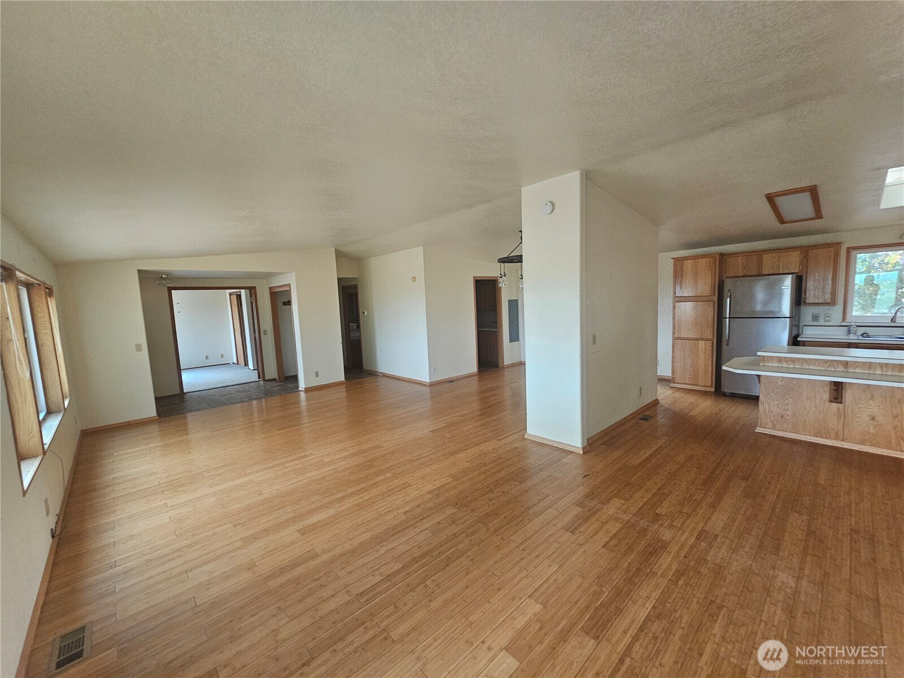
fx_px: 339
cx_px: 452
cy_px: 339
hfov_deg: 106.2
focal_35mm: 13
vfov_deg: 89.9
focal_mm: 2.2
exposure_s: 1/40
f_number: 2.2
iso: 320
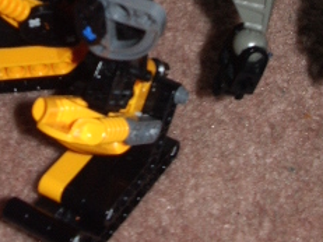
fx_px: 905
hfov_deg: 20.2
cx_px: 109
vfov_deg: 14.8
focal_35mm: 97
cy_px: -36
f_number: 4.3
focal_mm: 5.8
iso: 100
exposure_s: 1/40
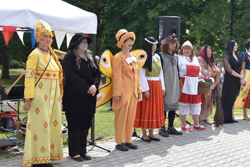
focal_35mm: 72
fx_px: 500
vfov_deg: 18.9
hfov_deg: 28.1
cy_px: 84
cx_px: 125
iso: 200
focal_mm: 48
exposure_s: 1/320
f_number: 9
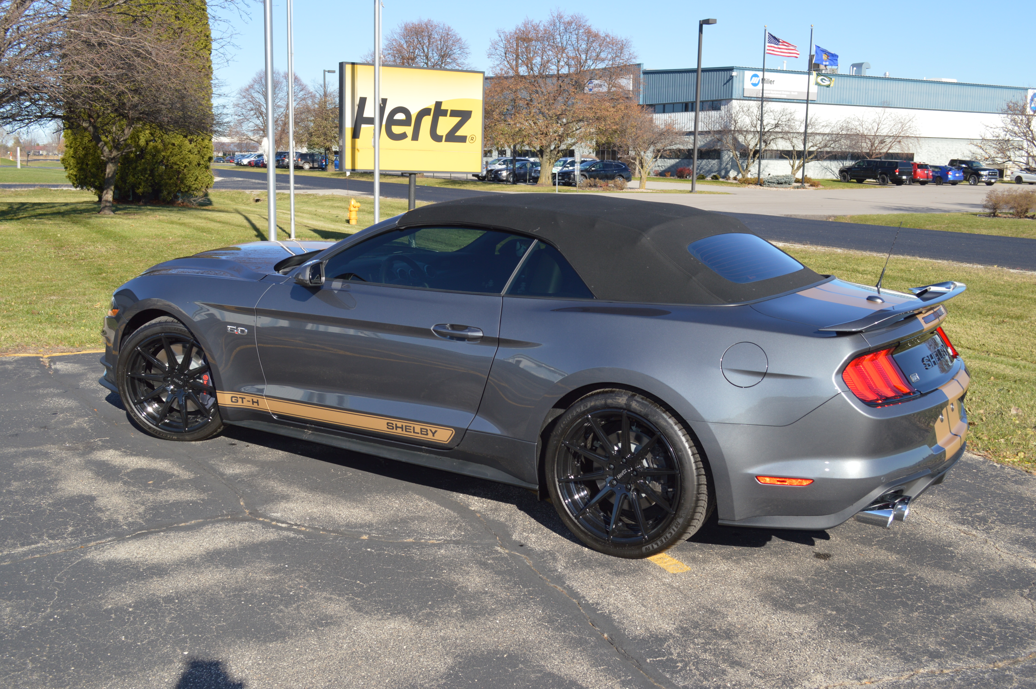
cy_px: 344
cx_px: 518
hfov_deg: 53.2
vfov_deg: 36.8
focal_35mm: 36
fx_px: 1035
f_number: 8
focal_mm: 24
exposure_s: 1/200
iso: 100
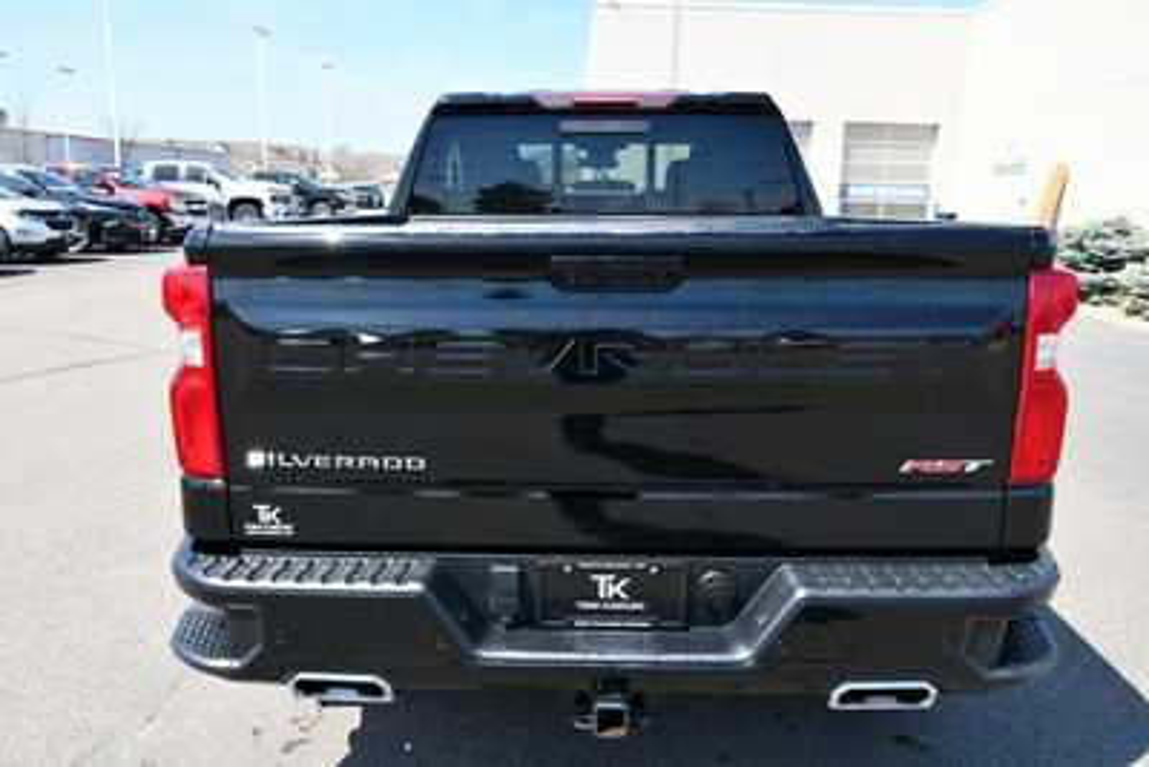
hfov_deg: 61.9
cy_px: 384
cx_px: 574
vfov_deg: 43.6
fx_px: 958
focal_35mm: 30
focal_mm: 20
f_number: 7.1
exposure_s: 1/250
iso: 200
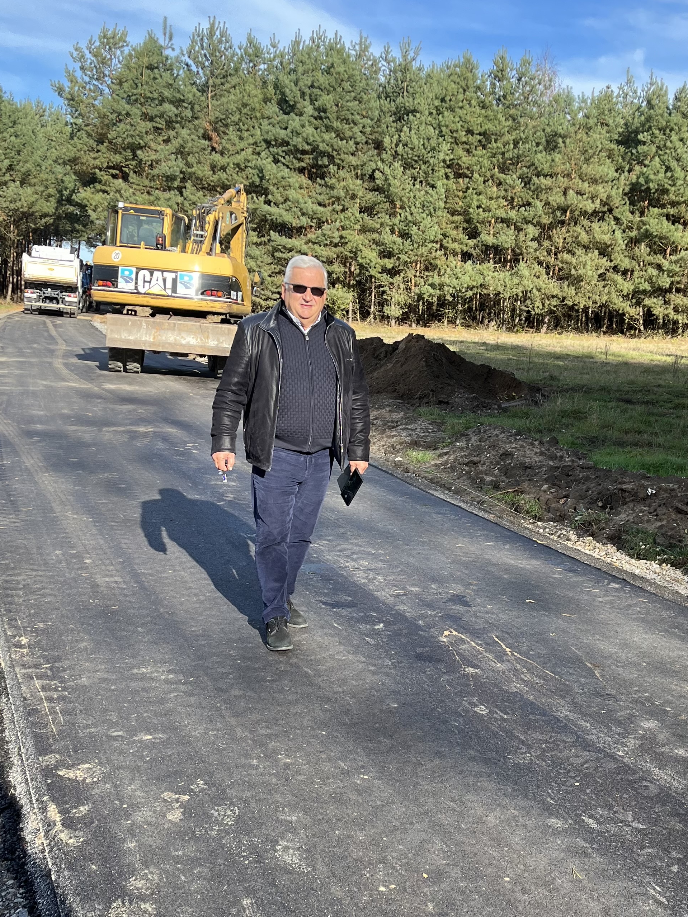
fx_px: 1086
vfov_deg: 45.4
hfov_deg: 34.9
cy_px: 567
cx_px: 449
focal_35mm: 41
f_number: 1.6
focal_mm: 5.1
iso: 50
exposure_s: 1/1129
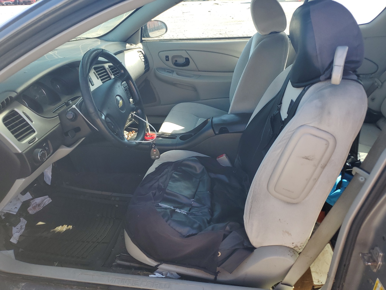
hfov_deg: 67.3
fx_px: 290
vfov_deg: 53.1
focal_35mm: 26
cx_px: 193
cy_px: 145
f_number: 1.5
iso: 50
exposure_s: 1/500
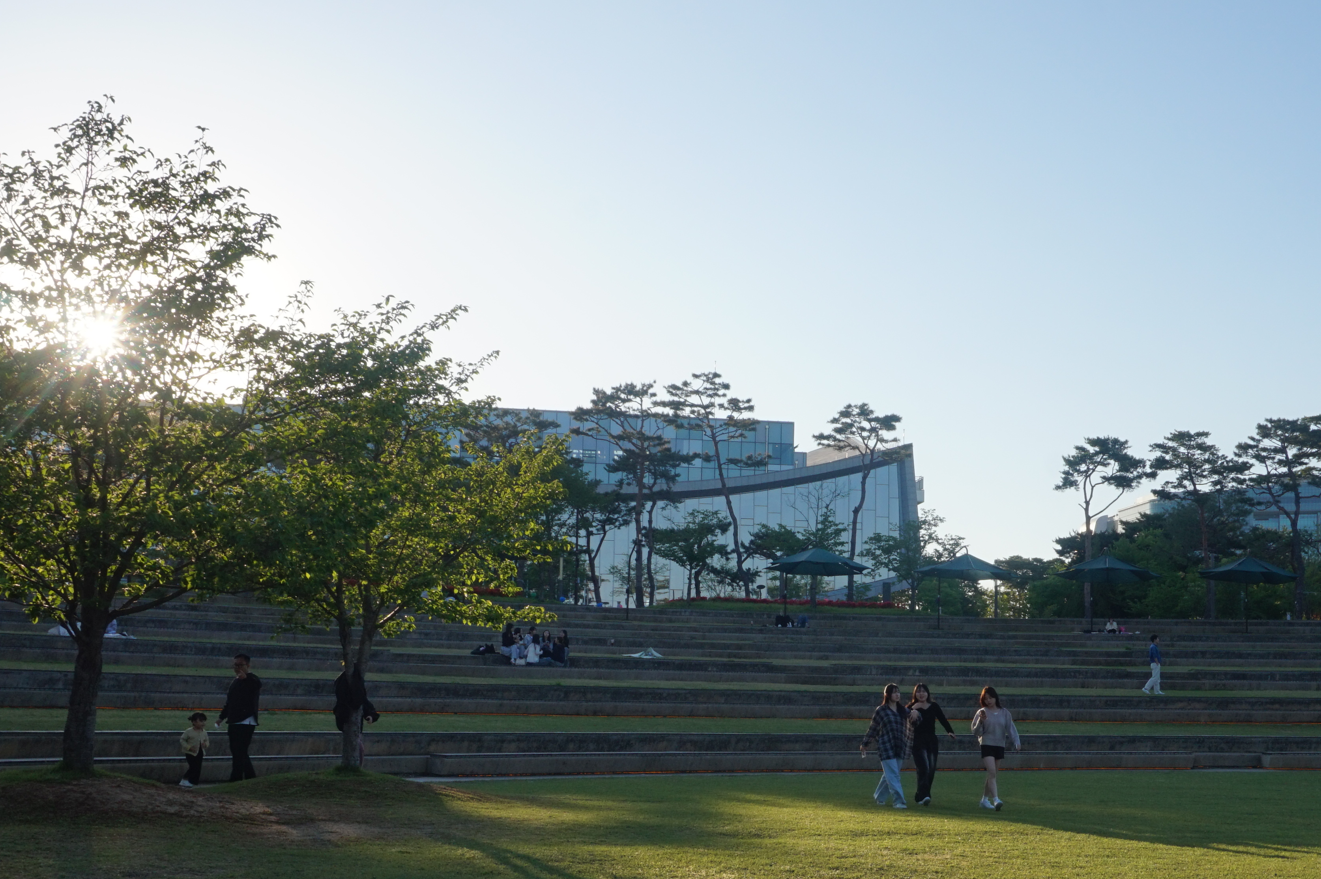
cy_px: 566
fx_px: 1614
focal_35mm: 44
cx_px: 830
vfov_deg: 30.3
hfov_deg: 44.1
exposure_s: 1/80
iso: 100
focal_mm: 18
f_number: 13
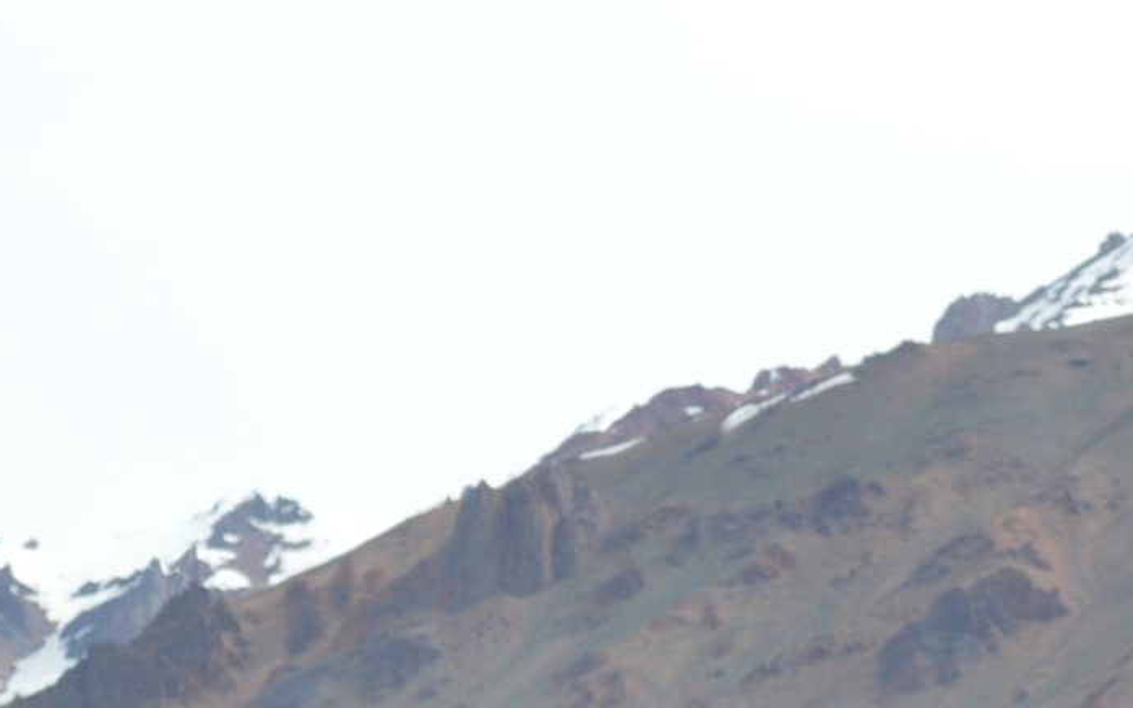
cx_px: 1626
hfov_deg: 5.7
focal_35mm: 362
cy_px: 1254
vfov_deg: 3.6
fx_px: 11182
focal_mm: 55
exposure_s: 1/160
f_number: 6.3
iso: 100
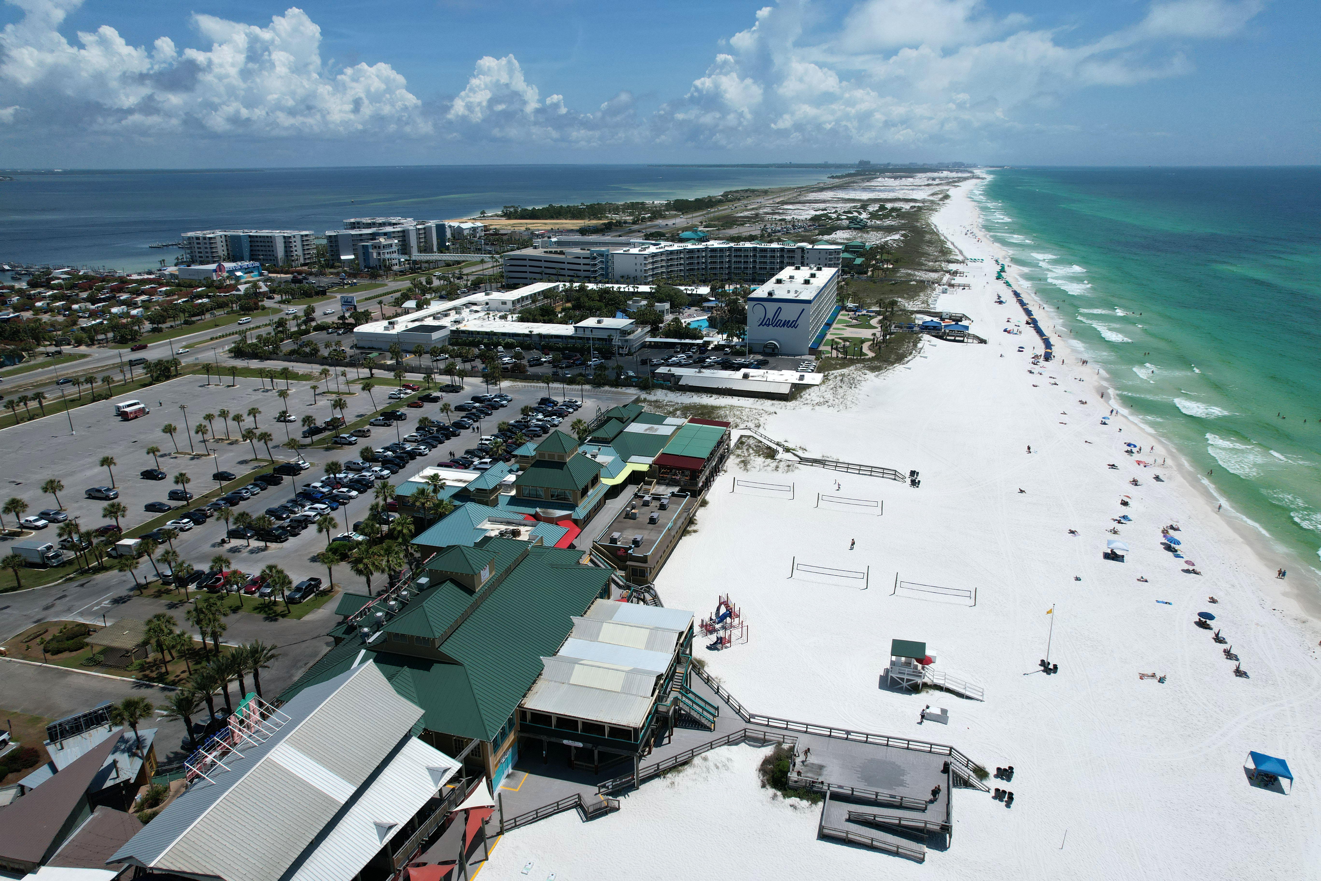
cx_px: 660
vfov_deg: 57.2
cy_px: 440
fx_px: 807
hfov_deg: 78.6
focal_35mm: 22
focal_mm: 8.38
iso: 120
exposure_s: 1/5000
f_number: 2.8
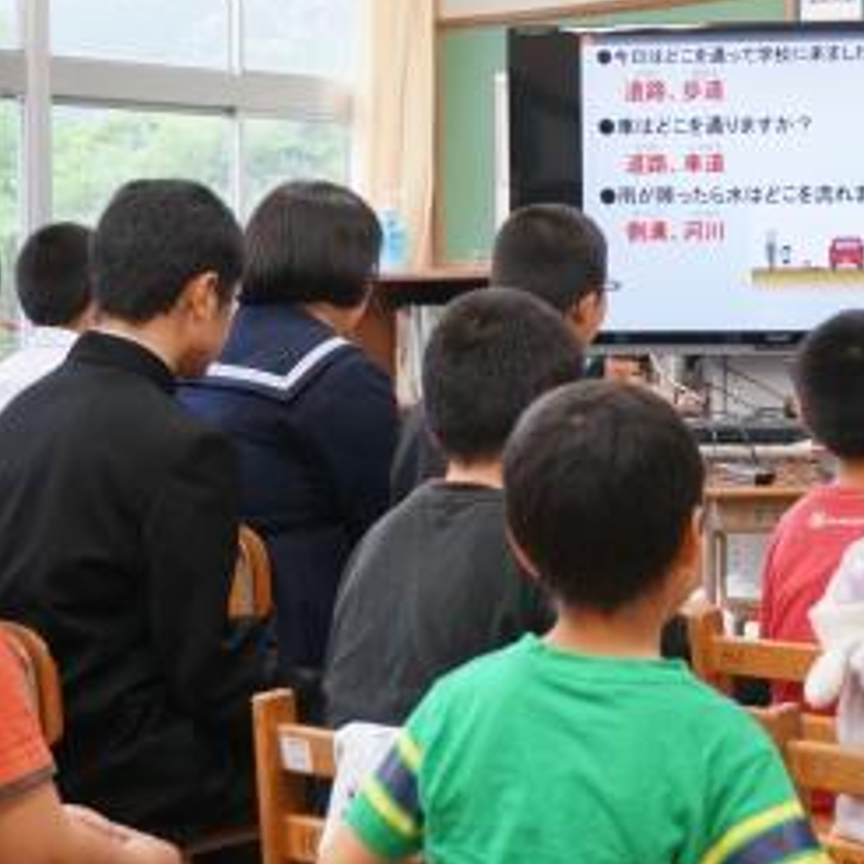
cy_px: 420
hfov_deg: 21.1
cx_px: 738
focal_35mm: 81
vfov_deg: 21.5
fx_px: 2280
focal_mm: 37
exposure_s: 1/60
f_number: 5.6
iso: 800
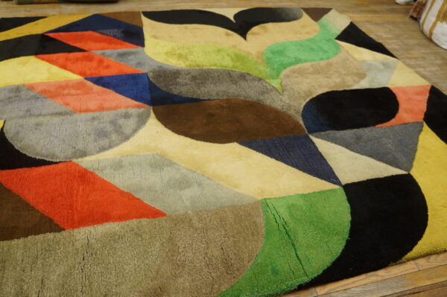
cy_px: 148
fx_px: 335
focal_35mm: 27
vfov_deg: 47.9
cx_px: 224
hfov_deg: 67.4
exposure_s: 1/60
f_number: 4
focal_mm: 18
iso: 1000
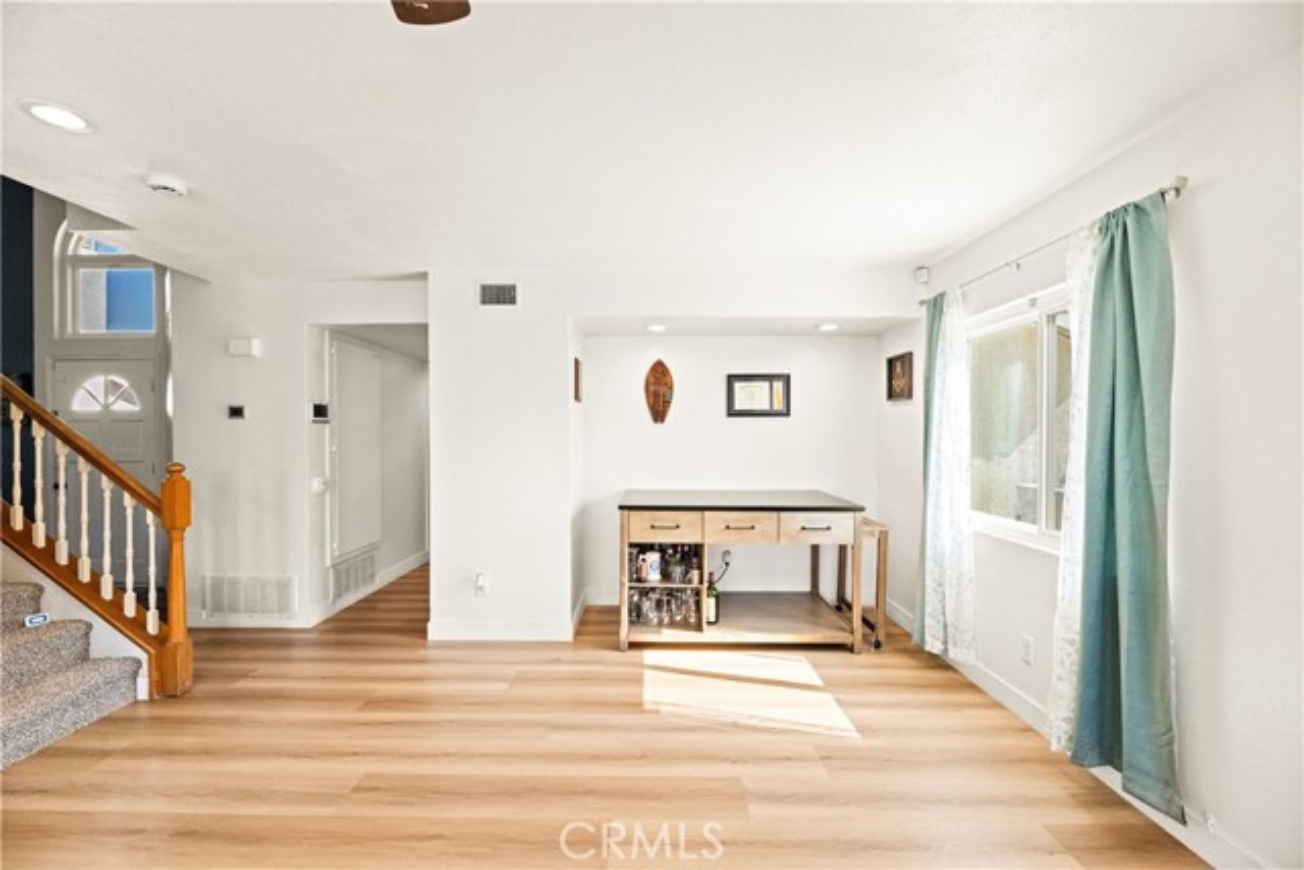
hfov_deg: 104.2
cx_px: 652
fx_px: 507
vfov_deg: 81.2
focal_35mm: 14
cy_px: 435
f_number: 8
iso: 2000
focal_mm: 14
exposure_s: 1/160
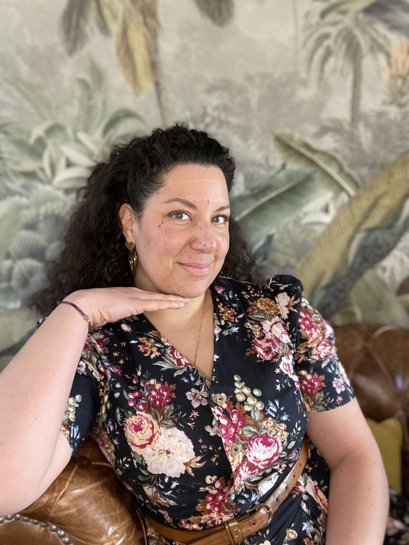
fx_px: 473
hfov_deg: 46.8
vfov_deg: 60.0
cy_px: 272
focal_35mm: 30
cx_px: 204
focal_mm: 2.71
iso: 250
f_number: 2.2
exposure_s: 1/60
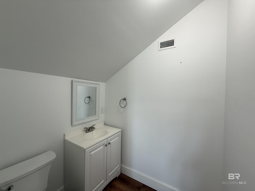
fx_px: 103
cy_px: 96
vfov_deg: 85.7
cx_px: 128
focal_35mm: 14
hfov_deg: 102.1
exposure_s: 1/120
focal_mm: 2.22
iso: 200
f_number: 2.2
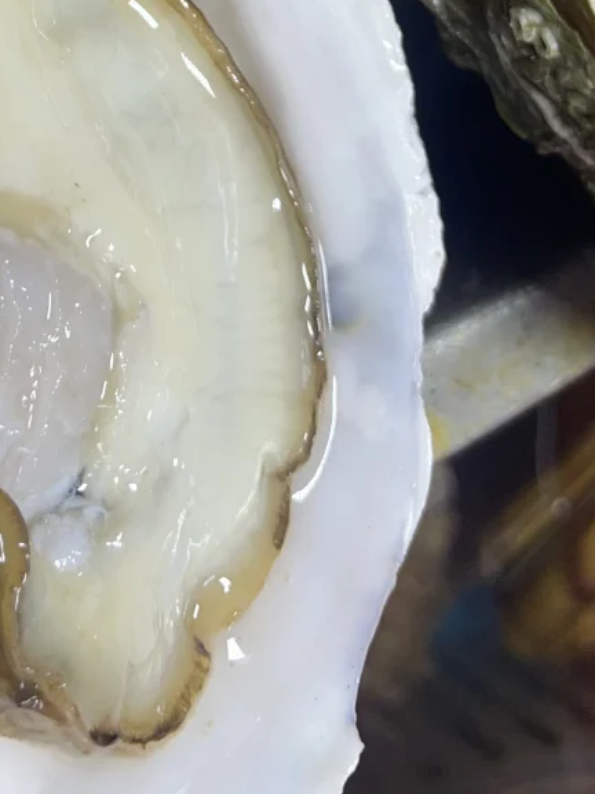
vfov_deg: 26.3
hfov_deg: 22.6
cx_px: 237
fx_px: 1490
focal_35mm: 65
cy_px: -179
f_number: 1.6
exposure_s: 1/104
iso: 32
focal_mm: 4.2
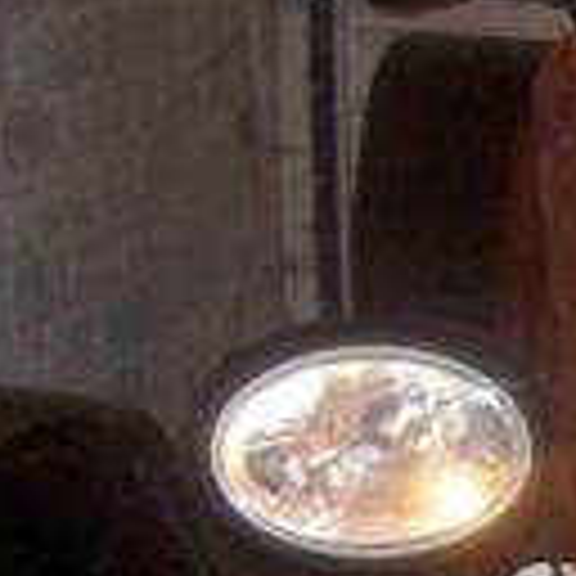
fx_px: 2993
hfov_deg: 10.3
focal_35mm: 159
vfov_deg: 10.9
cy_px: 590
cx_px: 1094
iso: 200
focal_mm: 6
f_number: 2.7
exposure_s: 1/64
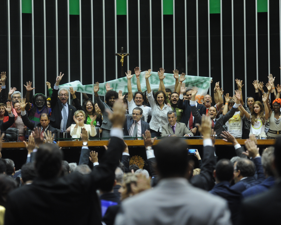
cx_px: 141
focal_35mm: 131
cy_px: 113
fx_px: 1089
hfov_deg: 14.7
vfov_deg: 11.8
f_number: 2.8
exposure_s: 1/80
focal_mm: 116
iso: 1600
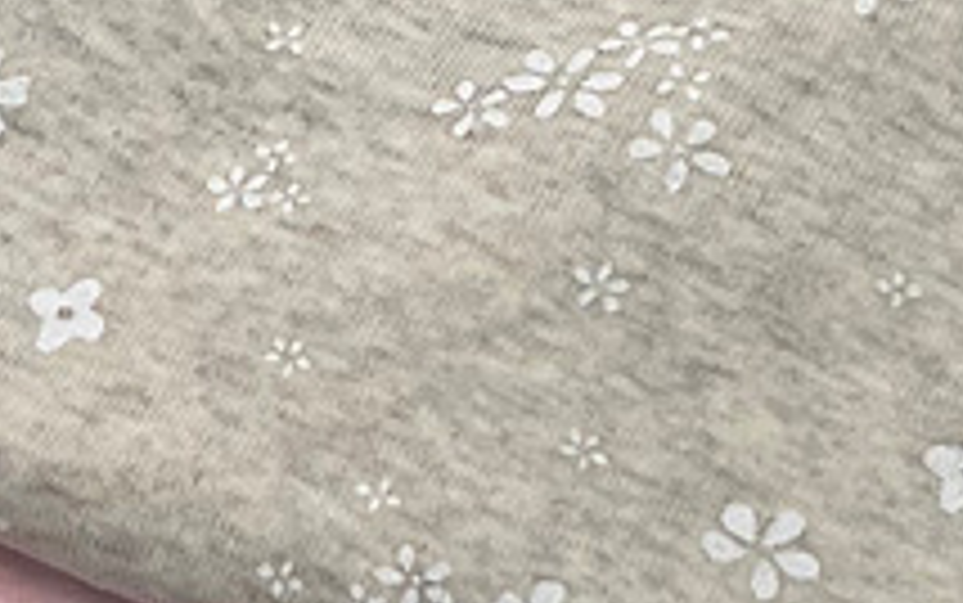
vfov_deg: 9.7
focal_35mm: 132
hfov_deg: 15.7
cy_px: -292
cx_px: 176
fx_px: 3466
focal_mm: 5.7
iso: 32
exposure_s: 1/112
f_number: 1.5
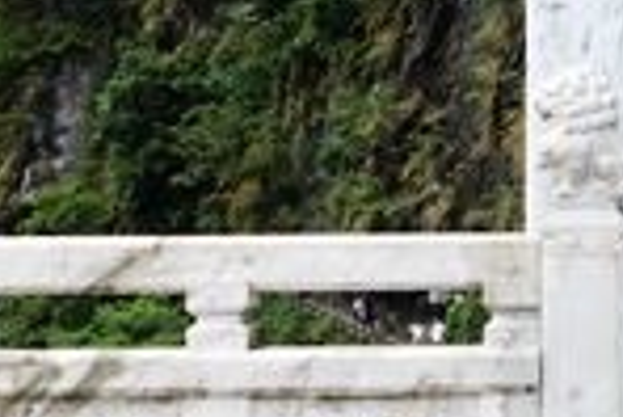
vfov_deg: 8.6
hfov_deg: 12.4
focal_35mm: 158
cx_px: 939
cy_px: -57
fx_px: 2737
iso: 125
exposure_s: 1/100
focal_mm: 13.34
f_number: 5.6
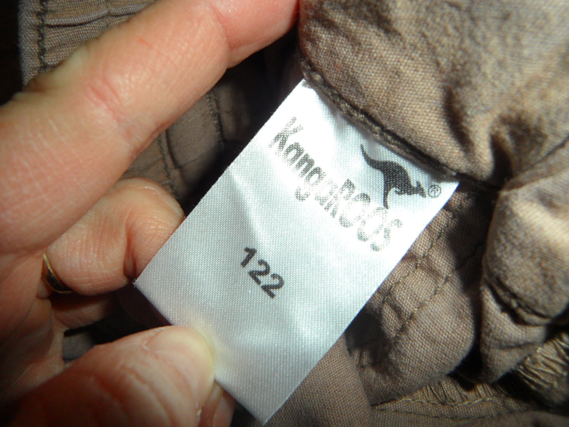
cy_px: 214
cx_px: 284
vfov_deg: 56.8
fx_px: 395
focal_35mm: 24
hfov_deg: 71.6
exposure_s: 1/10
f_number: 8.2
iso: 100
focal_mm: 4.1
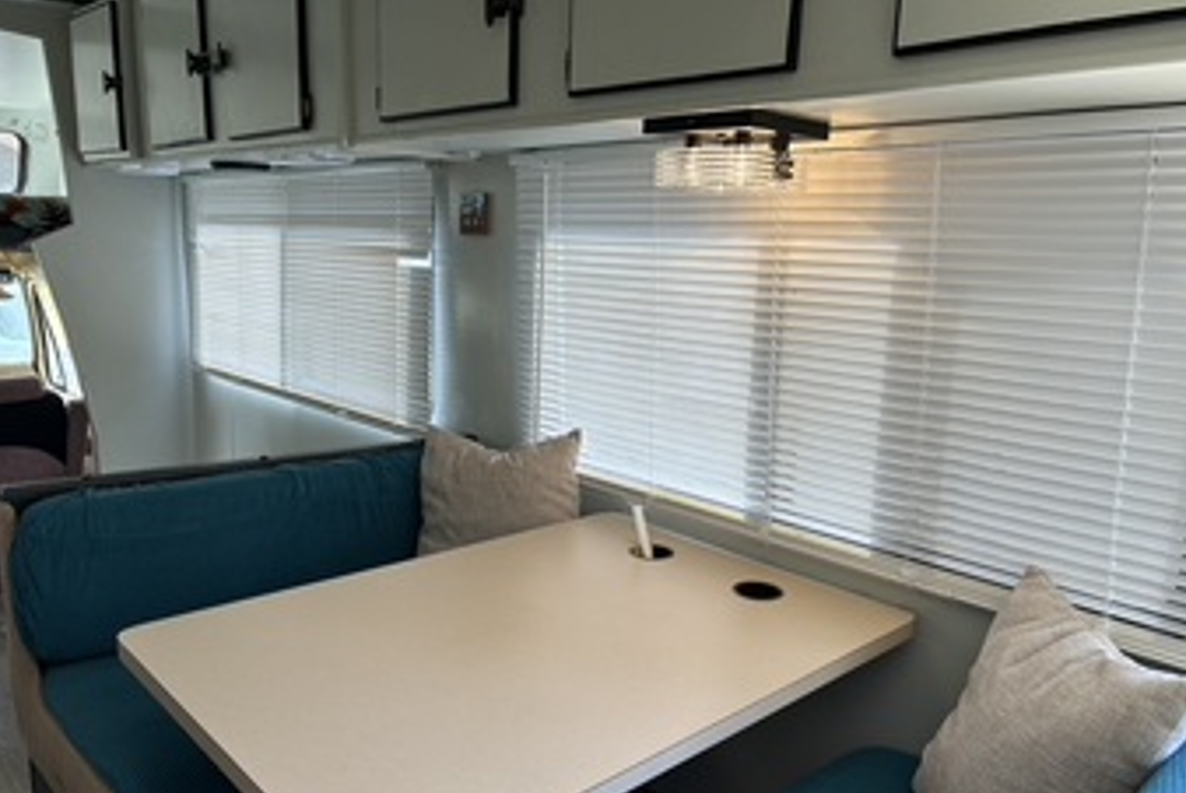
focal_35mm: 28
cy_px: 433
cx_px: 597
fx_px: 923
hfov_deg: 65.4
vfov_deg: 46.4
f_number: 1.6
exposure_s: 1/120
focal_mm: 5.96
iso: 40
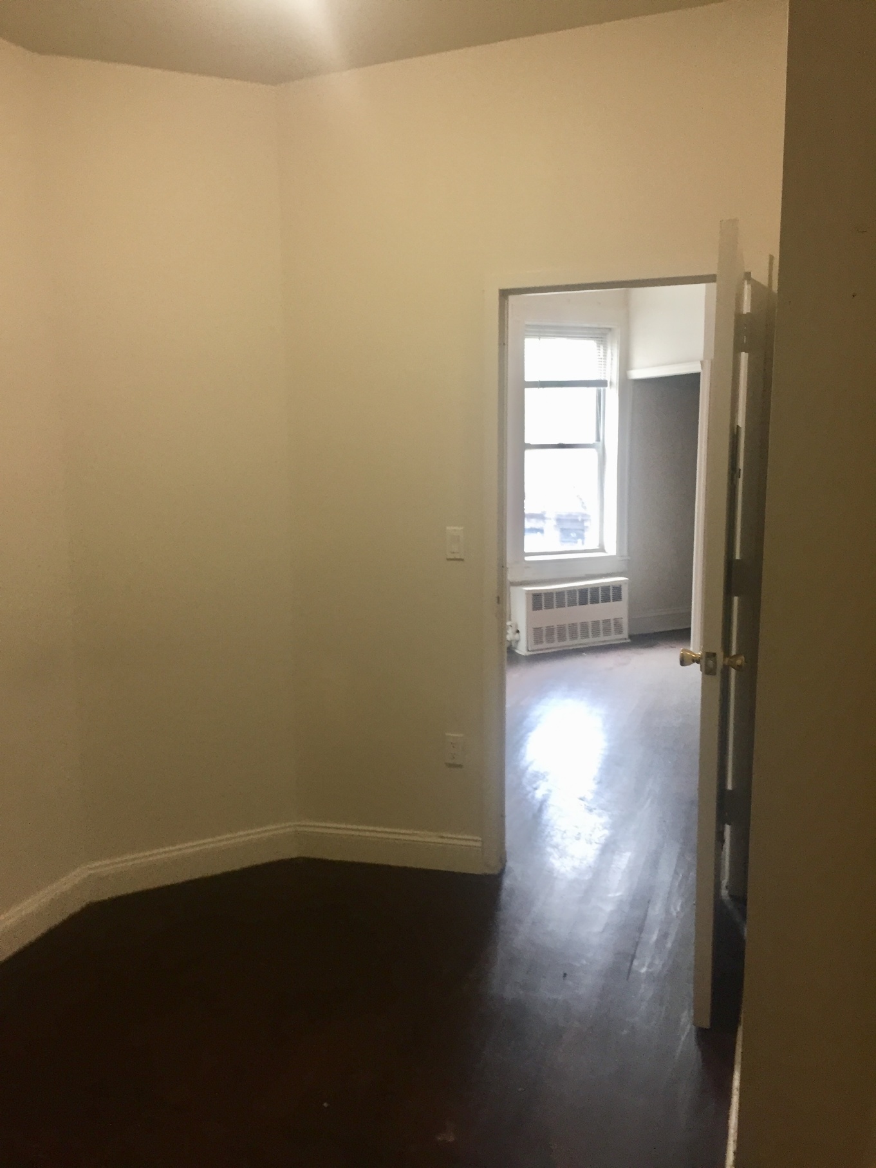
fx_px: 979
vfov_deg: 61.7
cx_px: 438
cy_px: 584
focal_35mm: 29
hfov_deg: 48.2
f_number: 2.2
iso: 50
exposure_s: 1/30
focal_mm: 4.15
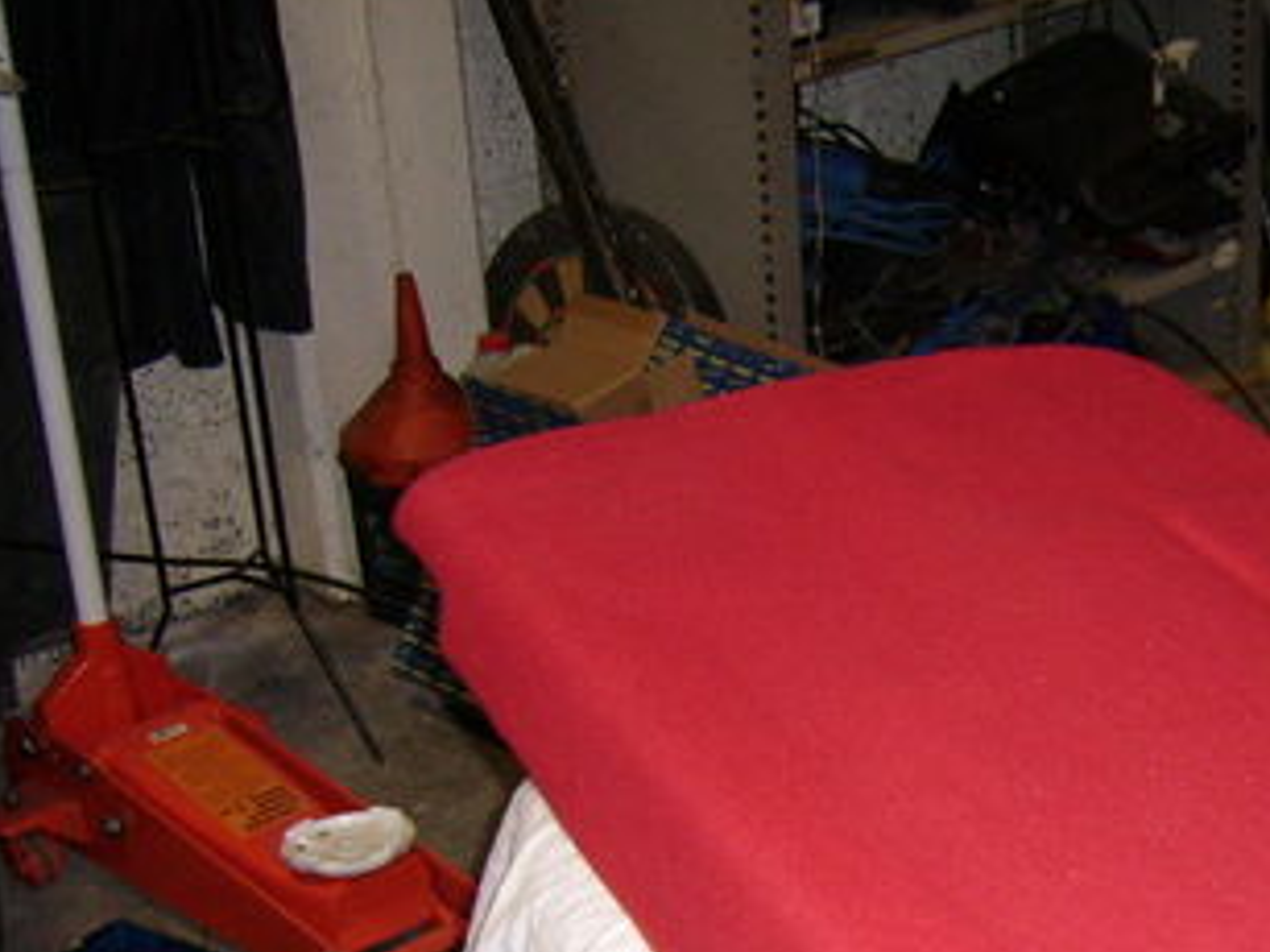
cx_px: 1014
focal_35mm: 73
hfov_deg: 26.2
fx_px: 2677
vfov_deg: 19.8
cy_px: 853
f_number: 2.8
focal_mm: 5.95
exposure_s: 1/30
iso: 142
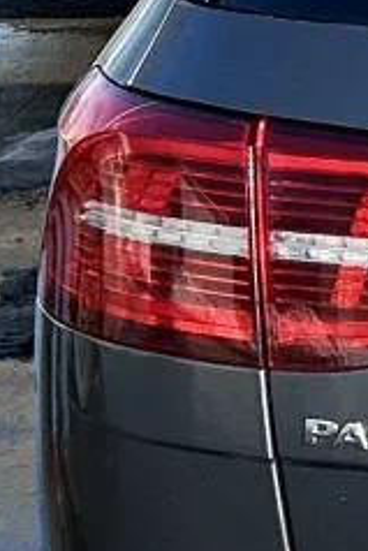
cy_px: 134
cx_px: 1273
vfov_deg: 9.4
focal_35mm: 218
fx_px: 3338
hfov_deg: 5.7
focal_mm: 5.7
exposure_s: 1/3165
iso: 50
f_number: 1.5
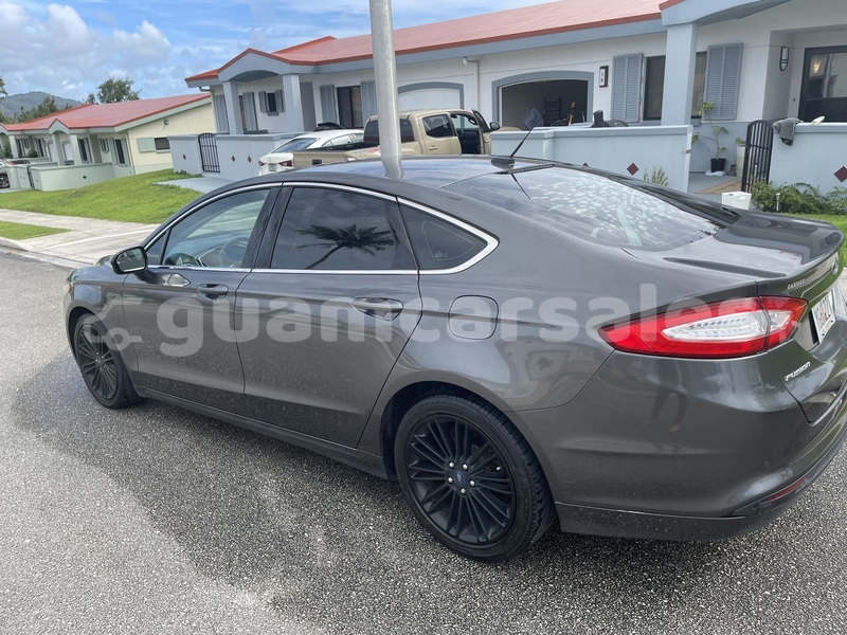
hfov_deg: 67.3
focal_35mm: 26
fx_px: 636
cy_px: 318
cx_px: 424
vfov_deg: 53.1
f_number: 1.6
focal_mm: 4.2
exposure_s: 1/1595
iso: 32
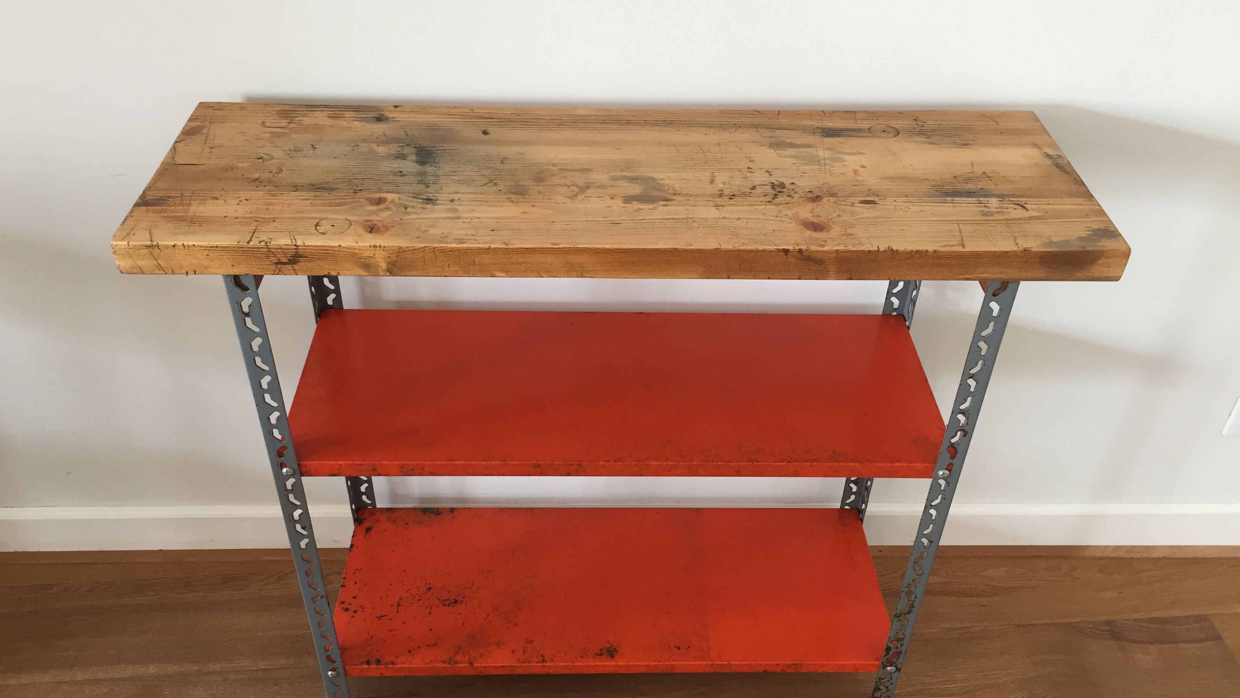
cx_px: 614
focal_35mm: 32
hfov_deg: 61.0
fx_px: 1052
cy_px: 390
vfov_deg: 36.6
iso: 80
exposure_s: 1/33
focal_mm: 4.15
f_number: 2.2
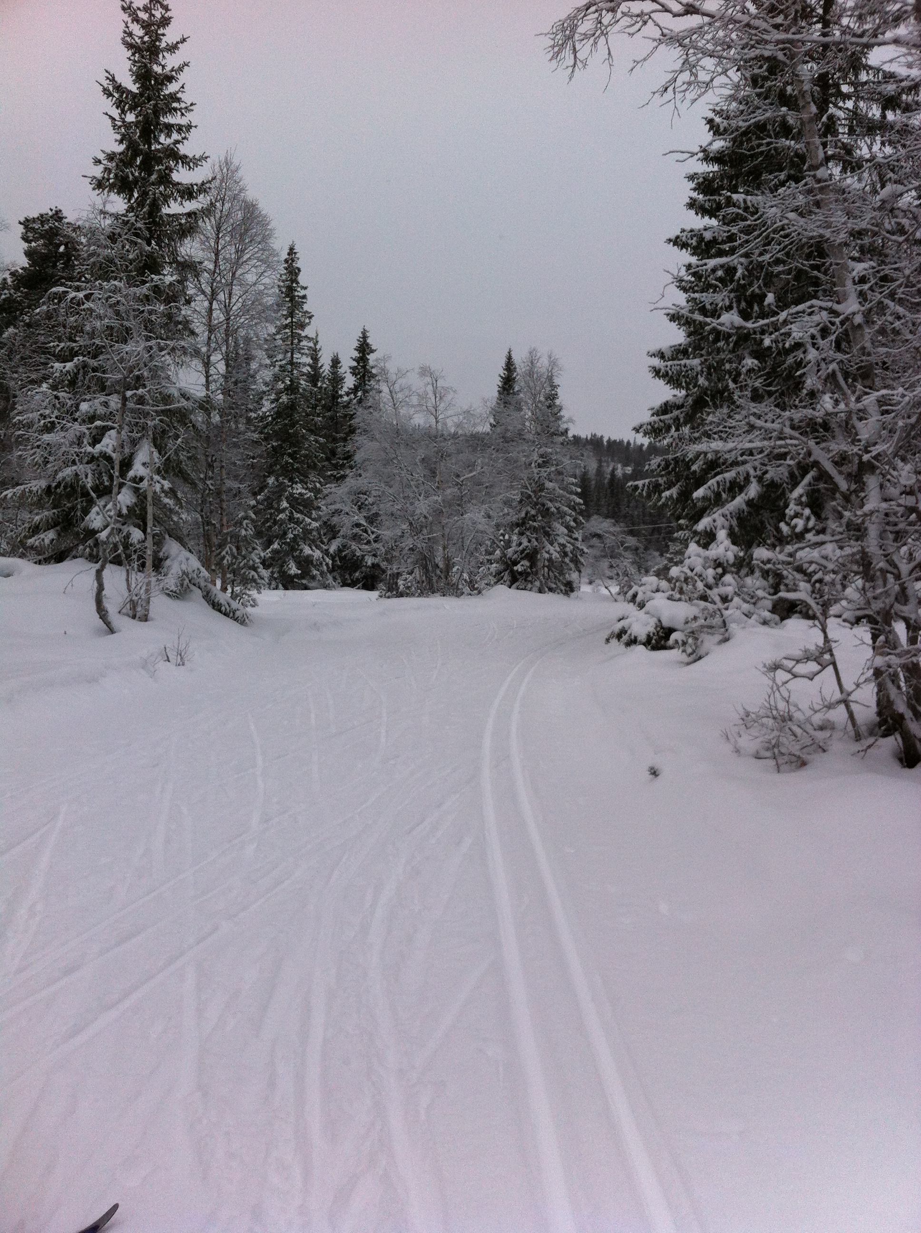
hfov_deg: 40.6
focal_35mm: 35
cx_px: 460
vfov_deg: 52.7
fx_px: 1245
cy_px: 616
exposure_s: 1/324
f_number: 2.8
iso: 80
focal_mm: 3.85
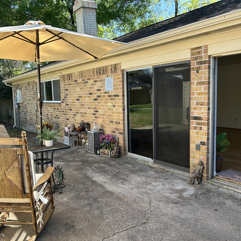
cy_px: 120
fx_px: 244
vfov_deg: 52.5
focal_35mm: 31
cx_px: 93
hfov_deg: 52.1
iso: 50
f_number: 1.5
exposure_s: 1/658
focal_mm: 5.7
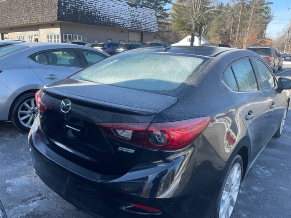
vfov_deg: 53.1
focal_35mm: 26
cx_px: 146
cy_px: 109
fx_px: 219
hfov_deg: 67.3
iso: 32
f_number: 1.6
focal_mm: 4.2
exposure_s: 1/578
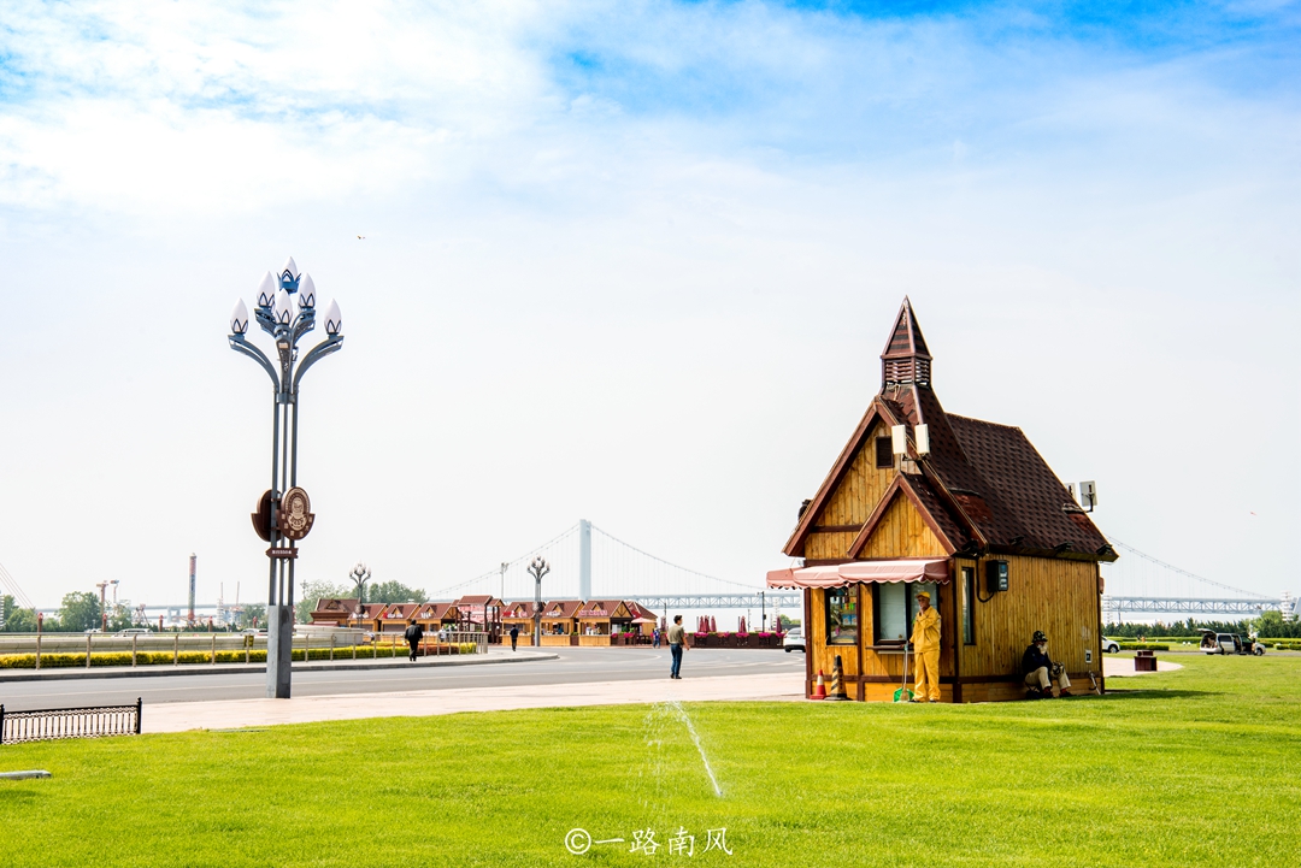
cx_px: 650
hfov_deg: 39.6
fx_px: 1808
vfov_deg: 27.0
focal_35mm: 50
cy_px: 434
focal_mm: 50
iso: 100
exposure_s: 1/100
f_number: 14
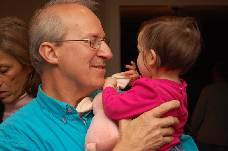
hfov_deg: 24.6
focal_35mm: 82
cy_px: 76
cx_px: 114
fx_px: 522
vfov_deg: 16.5
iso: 400
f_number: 5.6
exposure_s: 1/60
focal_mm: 55
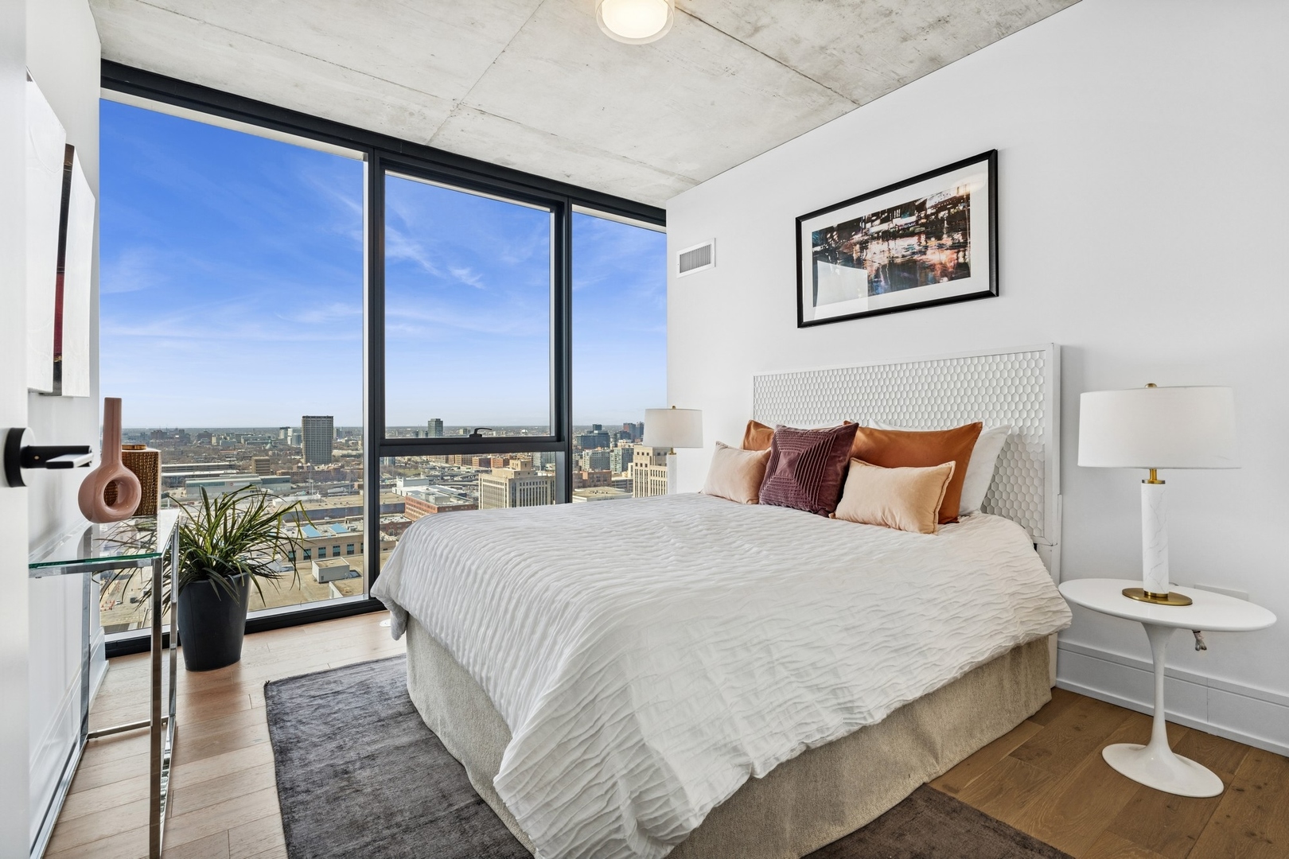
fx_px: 573
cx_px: 644
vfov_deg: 73.7
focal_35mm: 16
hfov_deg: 96.7
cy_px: 430
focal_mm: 16
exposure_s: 1/200
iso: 320
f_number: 8
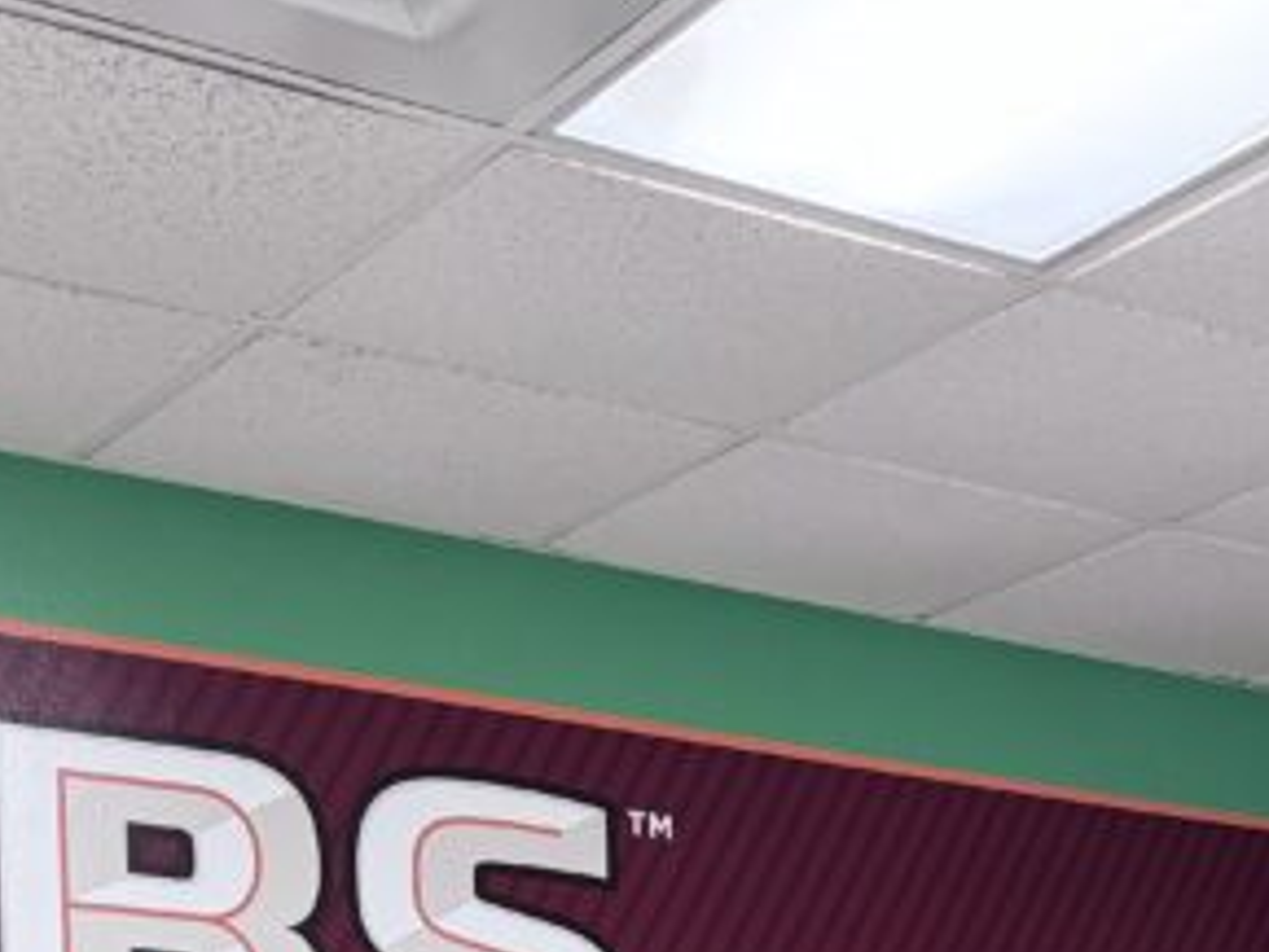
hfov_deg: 22.4
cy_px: 1575
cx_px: 1146
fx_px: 3117
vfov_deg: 15.5
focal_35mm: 85
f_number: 1.78
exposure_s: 1/60
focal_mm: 6.76
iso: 250
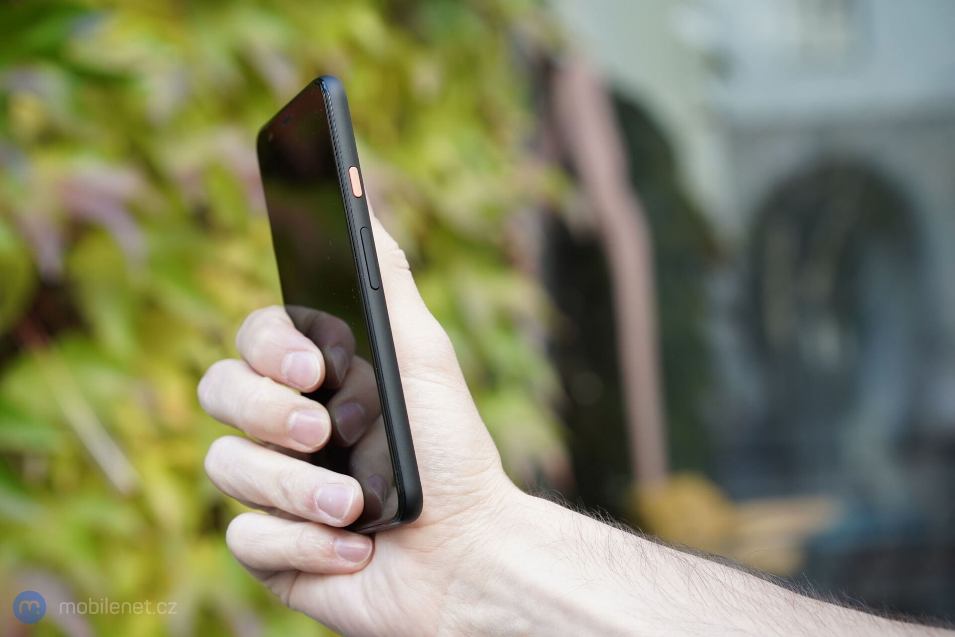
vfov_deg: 24.6
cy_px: 318
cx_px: 478
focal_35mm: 55
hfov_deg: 36.2
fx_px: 1459
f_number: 4
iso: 800
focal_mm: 55
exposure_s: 1/250
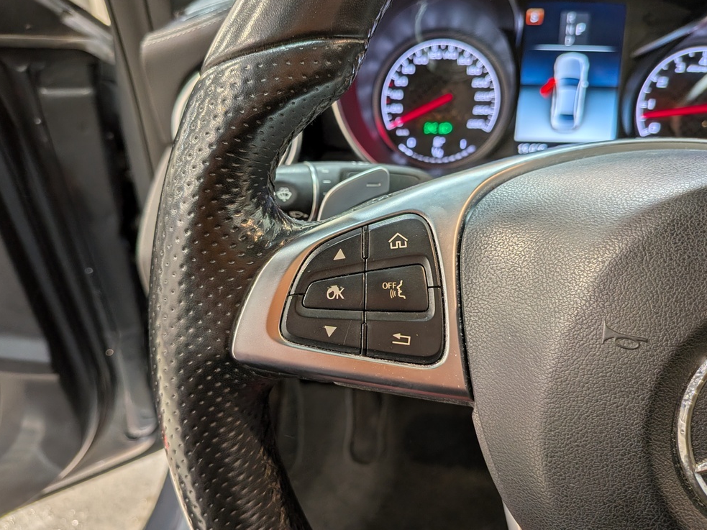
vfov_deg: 54.9
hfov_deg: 69.4
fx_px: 511
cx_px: 353
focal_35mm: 25
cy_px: 255
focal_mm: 4.53
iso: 30
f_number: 1.7
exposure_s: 1/107
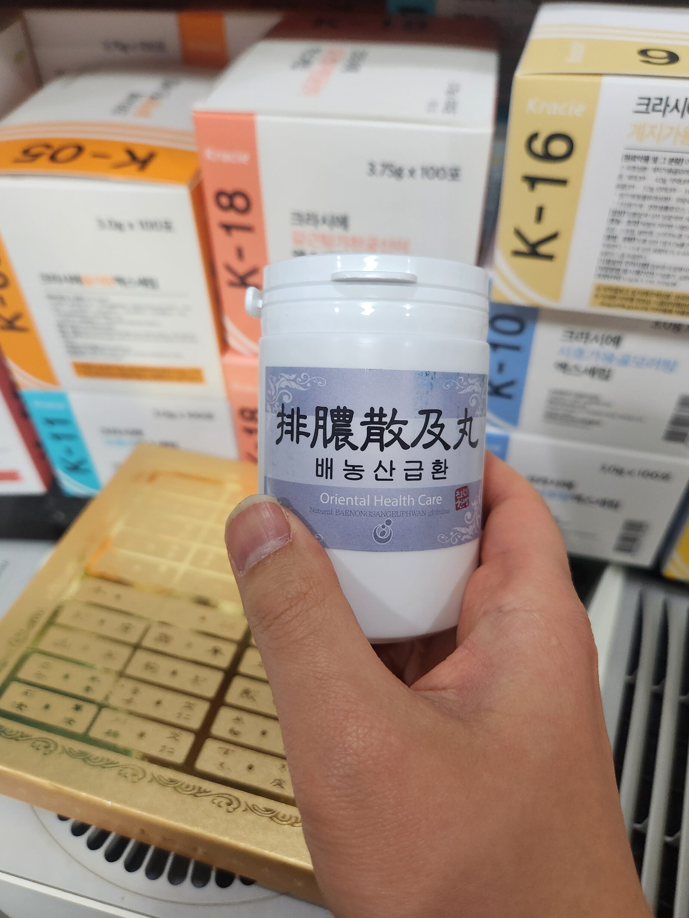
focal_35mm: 24
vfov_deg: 71.6
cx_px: 356
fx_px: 637
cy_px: 440
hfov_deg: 56.8
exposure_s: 1/120
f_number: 1.8
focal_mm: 5.4
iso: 320
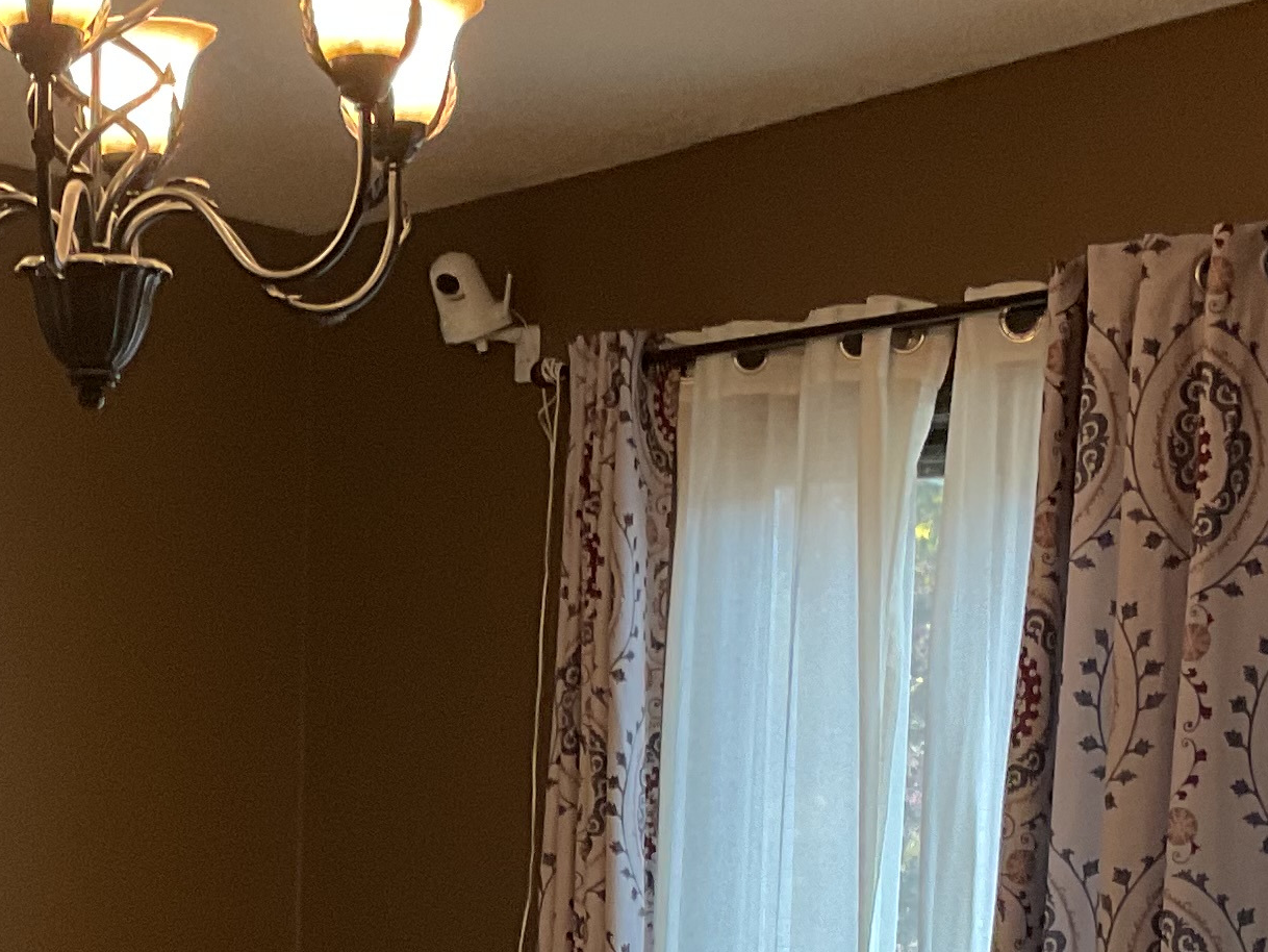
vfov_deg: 15.1
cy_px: 1003
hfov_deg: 20.2
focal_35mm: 96
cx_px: 287
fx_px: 3517
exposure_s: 1/60
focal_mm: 3
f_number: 1.8
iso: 80
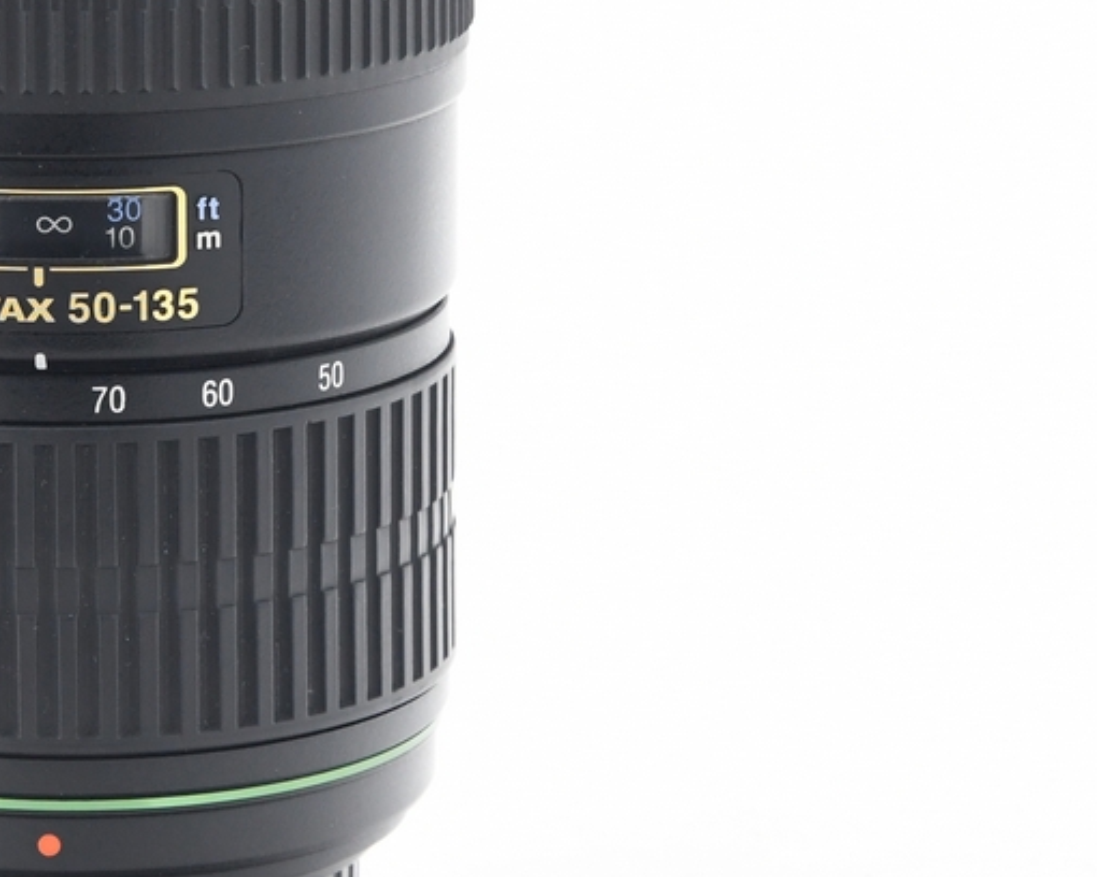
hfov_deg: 9.3
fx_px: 6721
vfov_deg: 7.5
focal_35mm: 207
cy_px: 153
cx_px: 136
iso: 1250
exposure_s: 1/100
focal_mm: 50
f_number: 8
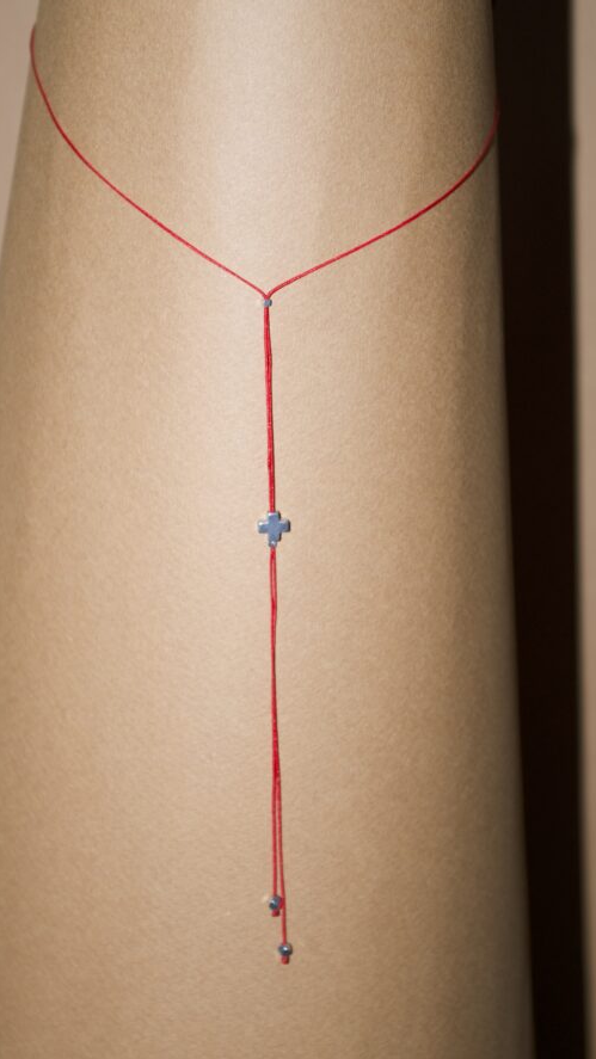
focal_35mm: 68
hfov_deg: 17.7
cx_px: 259
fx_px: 1910
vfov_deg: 31.0
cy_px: 528
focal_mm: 42.5
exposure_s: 1/100
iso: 400
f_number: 4.5
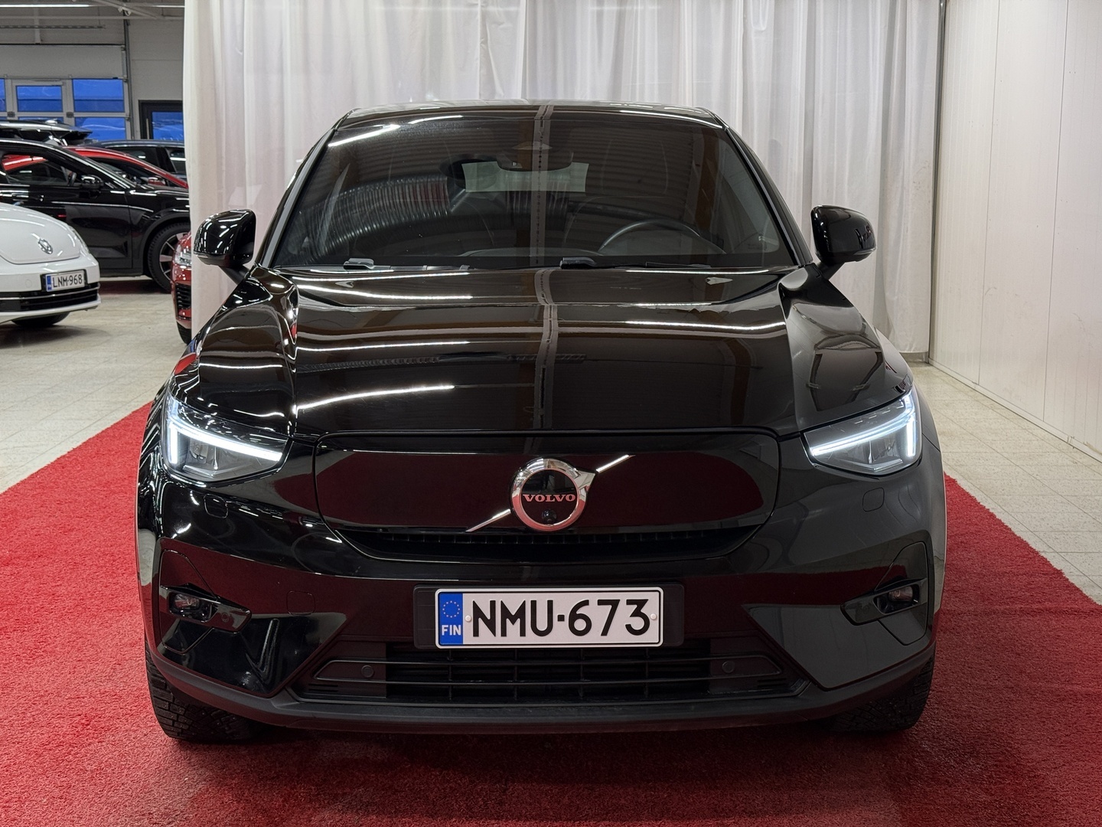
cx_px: 551
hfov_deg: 39.7
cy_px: 414
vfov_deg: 30.3
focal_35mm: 48
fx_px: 1528
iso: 100
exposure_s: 1/59
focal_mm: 6.76
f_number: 1.78
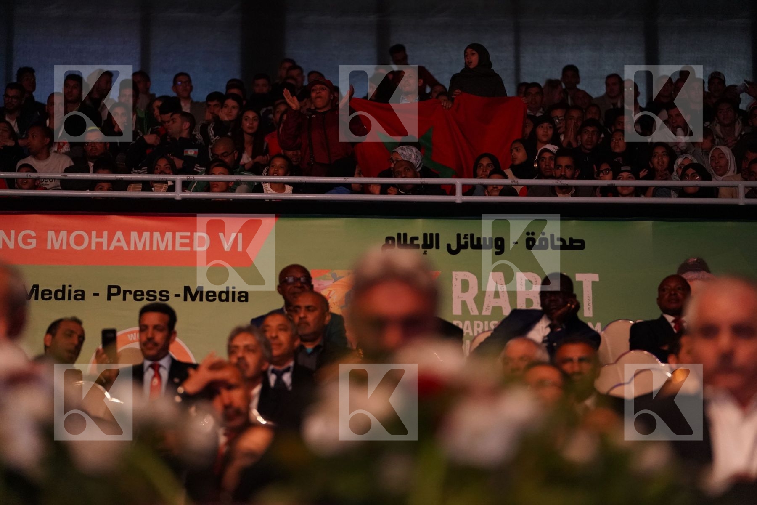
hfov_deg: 14.0
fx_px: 3091
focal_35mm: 147
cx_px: 378
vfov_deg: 9.3
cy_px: 252
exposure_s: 1/500
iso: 6400
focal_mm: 147
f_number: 2.8
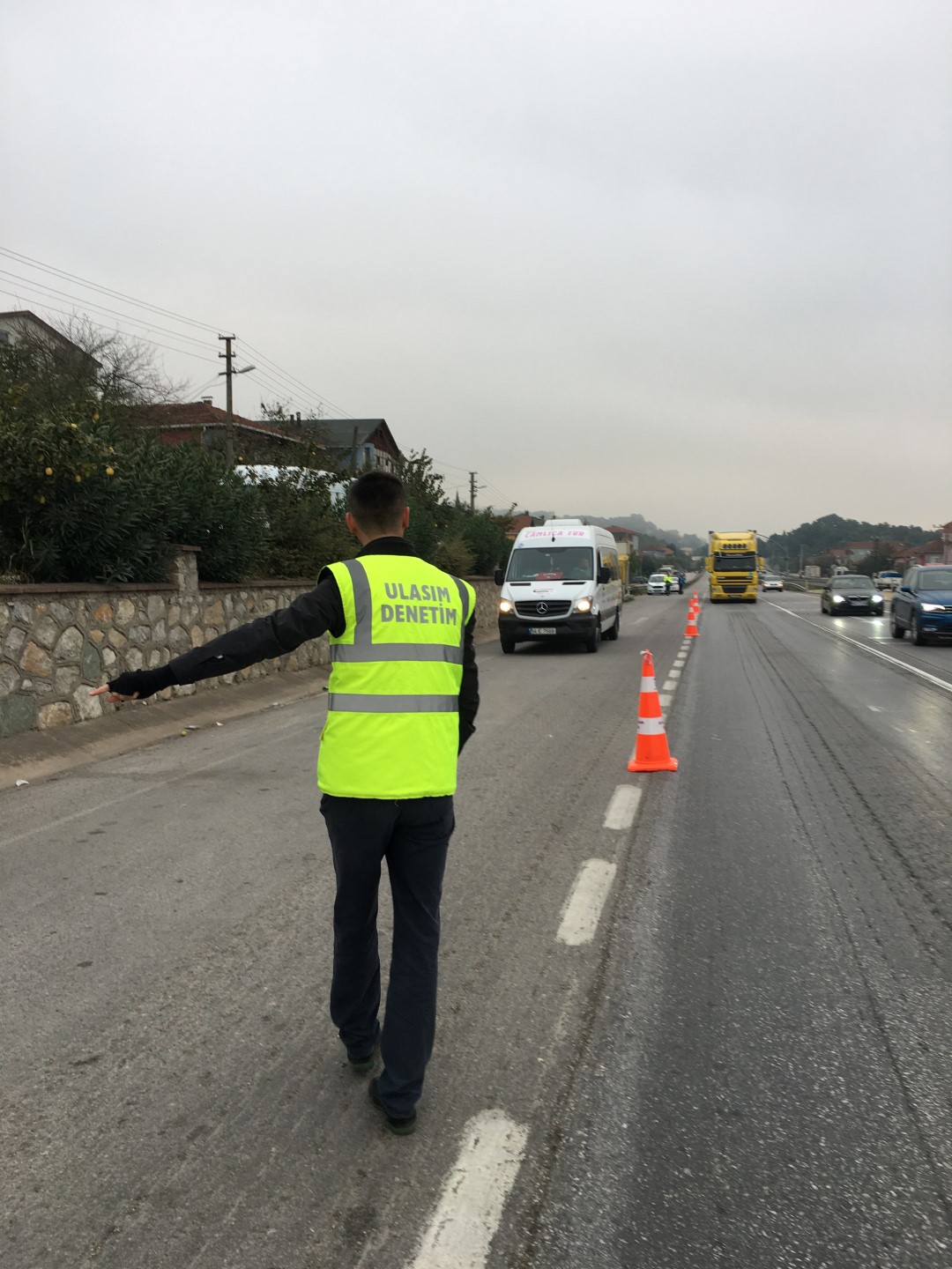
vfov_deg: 61.7
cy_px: 634
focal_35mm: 29
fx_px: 1063
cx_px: 476
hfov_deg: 48.2
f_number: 2.2
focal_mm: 4.15
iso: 25
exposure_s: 1/100
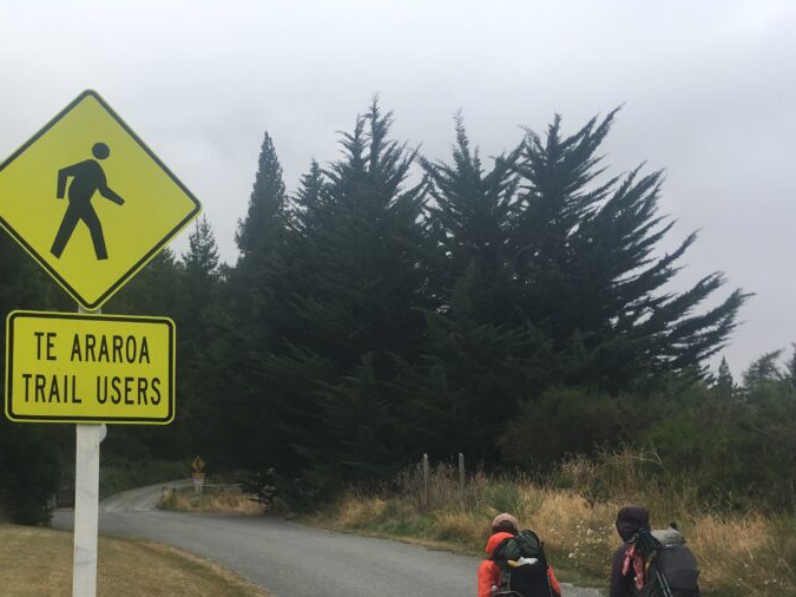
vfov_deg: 32.3
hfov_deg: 42.7
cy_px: 444
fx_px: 1012
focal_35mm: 44
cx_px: 315
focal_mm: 4.15
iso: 25
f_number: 2.2
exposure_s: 1/2137
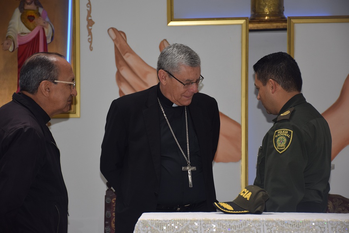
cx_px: 174
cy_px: 116
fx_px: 1163
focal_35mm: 120
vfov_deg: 11.4
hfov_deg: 17.1
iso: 200
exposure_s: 1/200
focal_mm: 80
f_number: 5.6
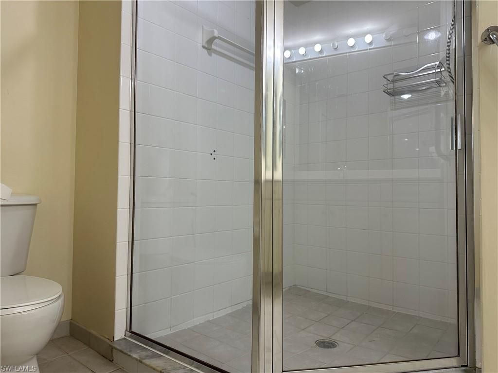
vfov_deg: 56.8
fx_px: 345
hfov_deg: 71.6
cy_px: 186
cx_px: 249
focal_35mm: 24
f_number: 1.78
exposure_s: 1/120
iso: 160
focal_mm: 6.86
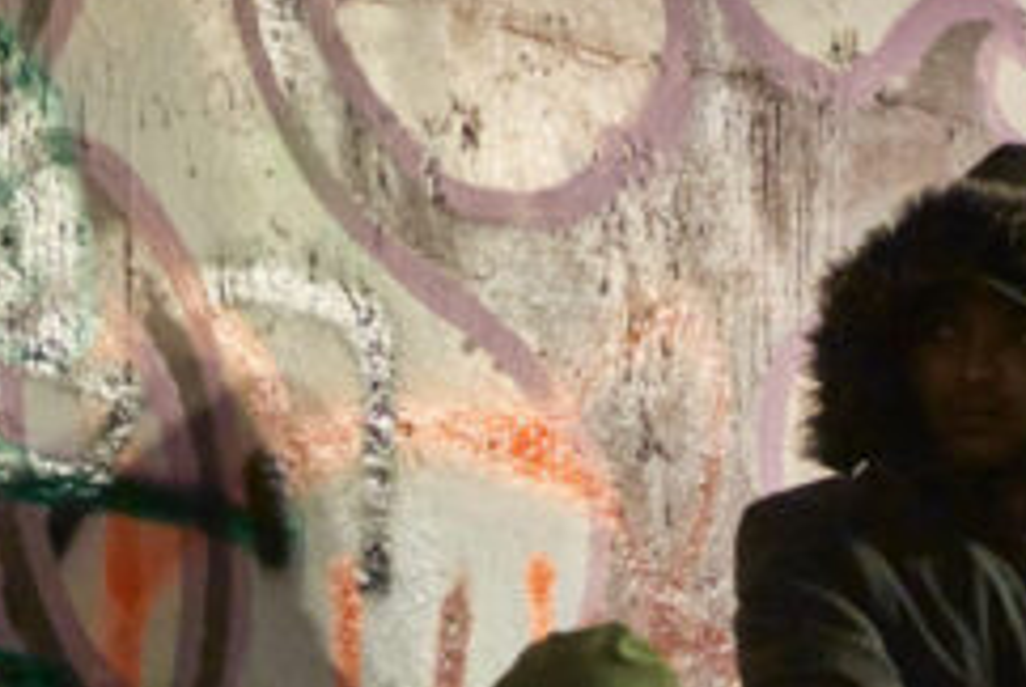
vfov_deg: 8.7
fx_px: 4223
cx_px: 309
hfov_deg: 13.8
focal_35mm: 148
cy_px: 1423
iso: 4000
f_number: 2.2
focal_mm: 35
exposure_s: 1/640
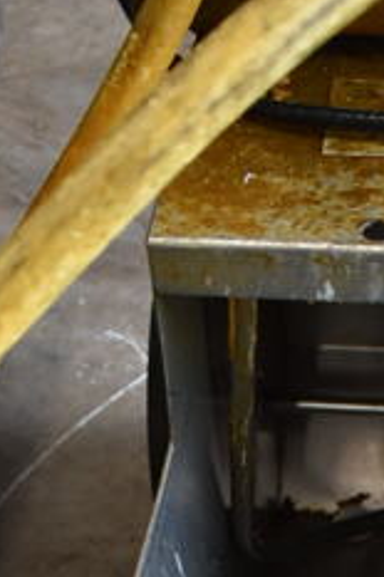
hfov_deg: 12.7
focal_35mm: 106
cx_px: 429
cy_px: 920
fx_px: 1698
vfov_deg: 17.0
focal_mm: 18
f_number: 3.5
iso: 720
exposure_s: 1/30
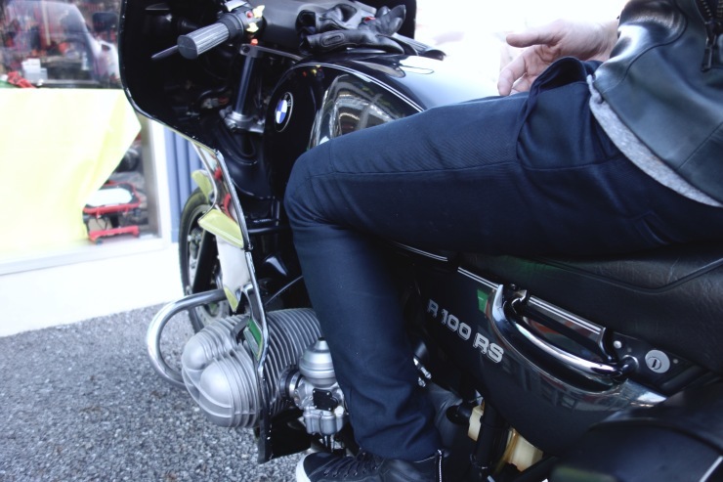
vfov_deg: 46.4
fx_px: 562
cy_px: 241
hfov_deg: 65.5
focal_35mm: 28
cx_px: 362
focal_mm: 10.4
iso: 125
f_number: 1.8
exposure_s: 1/60
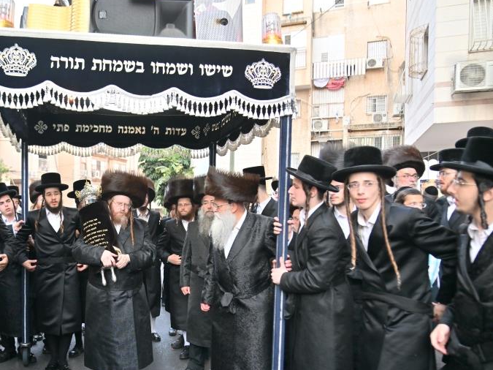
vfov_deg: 40.5
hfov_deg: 51.3
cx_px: 151
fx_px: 498
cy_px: 218
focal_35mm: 35
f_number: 4
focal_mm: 24
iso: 400
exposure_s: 1/200
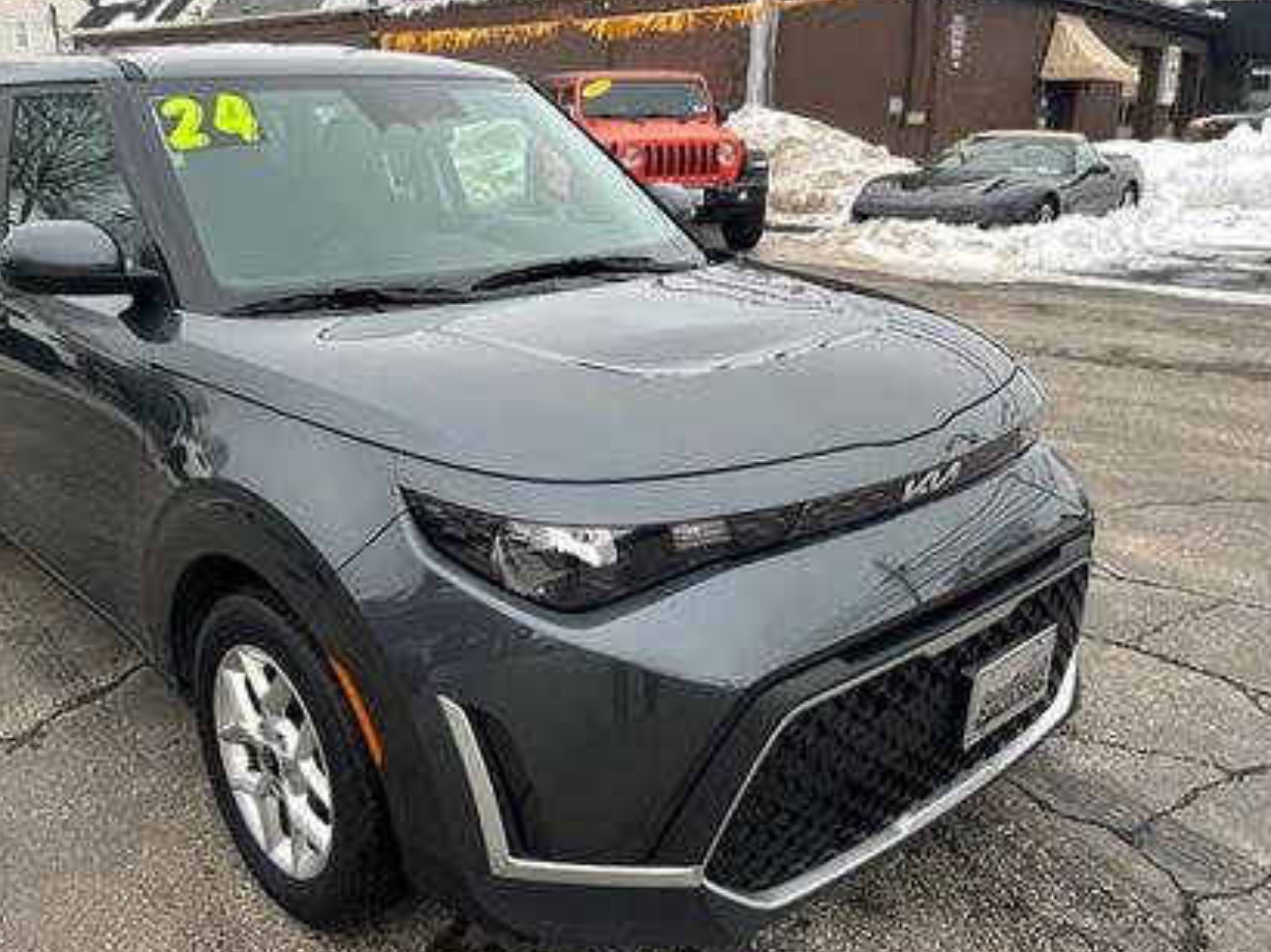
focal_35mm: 32
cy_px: 465
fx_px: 1174
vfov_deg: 44.1
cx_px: 524
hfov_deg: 56.5
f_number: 1.5
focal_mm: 5.7
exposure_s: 1/567
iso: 50
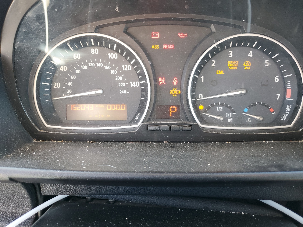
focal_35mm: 26
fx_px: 228
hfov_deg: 67.3
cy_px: 114
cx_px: 152
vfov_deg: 53.1
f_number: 1.5
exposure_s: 1/60.2
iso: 89
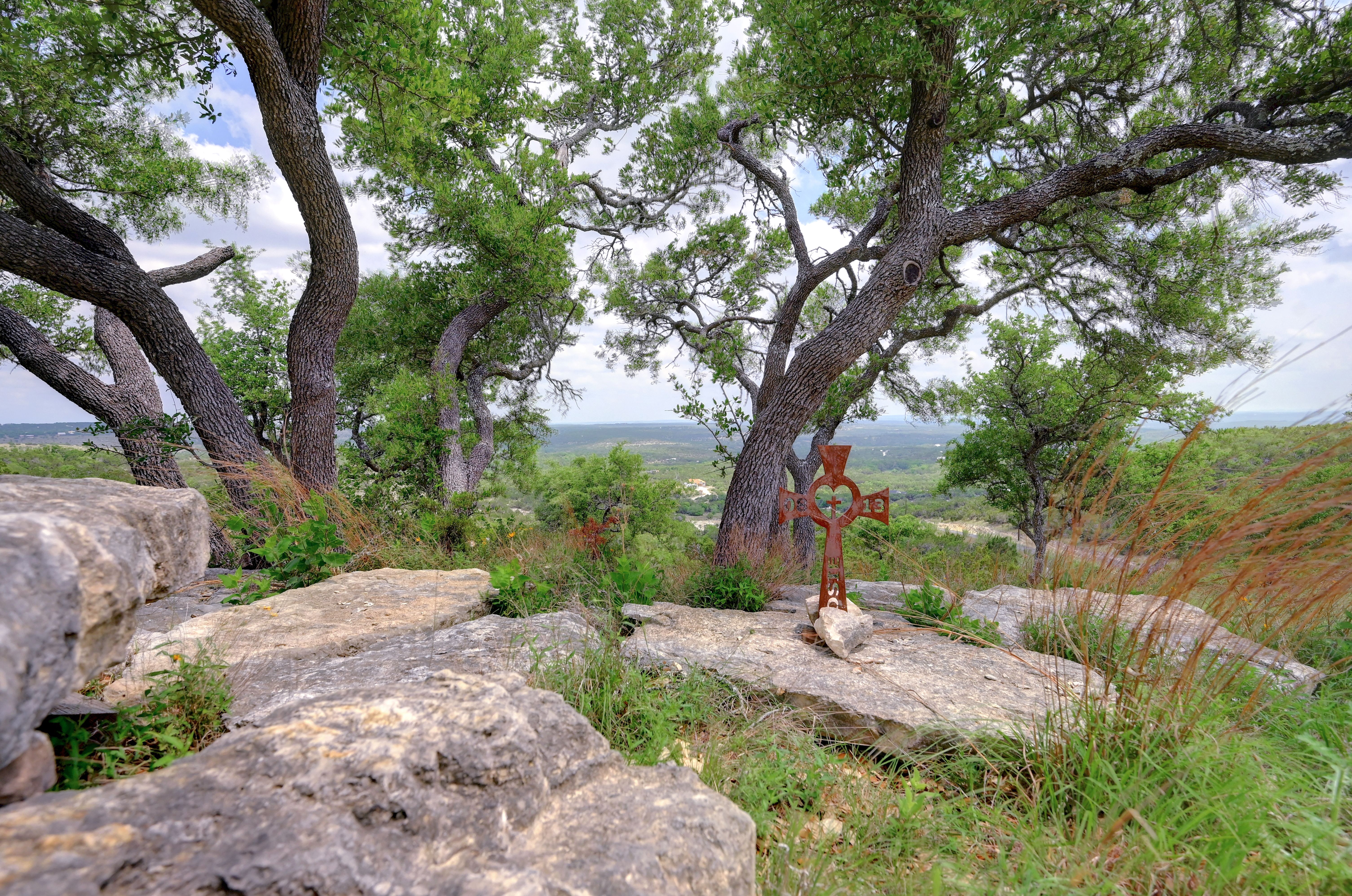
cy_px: 448
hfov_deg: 90.1
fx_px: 675
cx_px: 676
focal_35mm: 18
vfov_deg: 67.2
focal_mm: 18
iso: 2000
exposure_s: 1/2500
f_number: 6.3
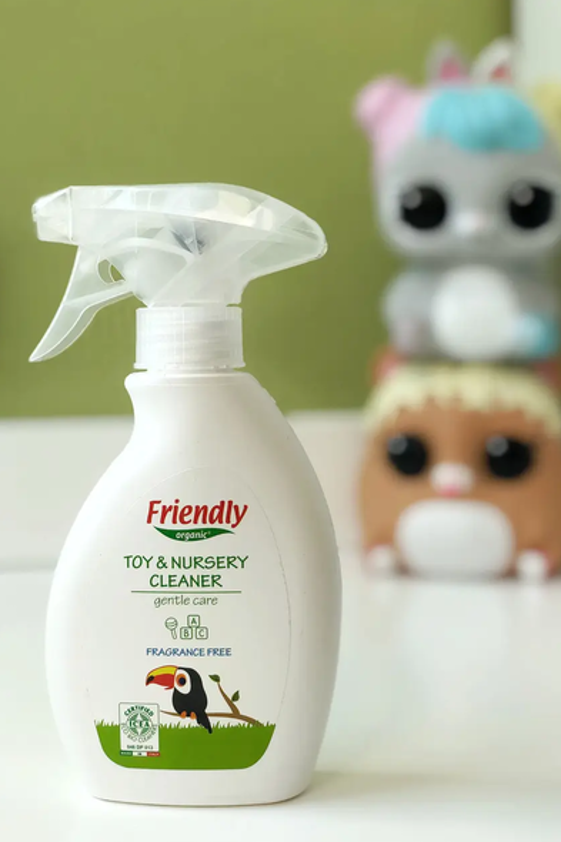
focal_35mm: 55
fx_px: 1286
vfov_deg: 36.3
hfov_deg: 24.6
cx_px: 305
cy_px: 424
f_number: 2.4
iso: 16
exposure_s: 1/136
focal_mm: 6
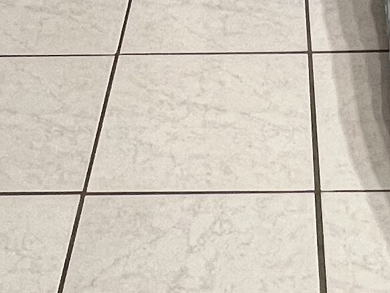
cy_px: -421
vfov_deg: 12.6
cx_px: 275
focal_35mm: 90
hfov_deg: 21.6
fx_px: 1014
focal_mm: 1.57
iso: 160
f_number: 1.8
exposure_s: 1/100
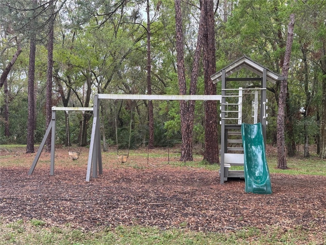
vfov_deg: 30.3
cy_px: 122
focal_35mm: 48
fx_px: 452
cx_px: 163
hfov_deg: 39.7
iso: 64
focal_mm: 6.76
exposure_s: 1/340
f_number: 1.78
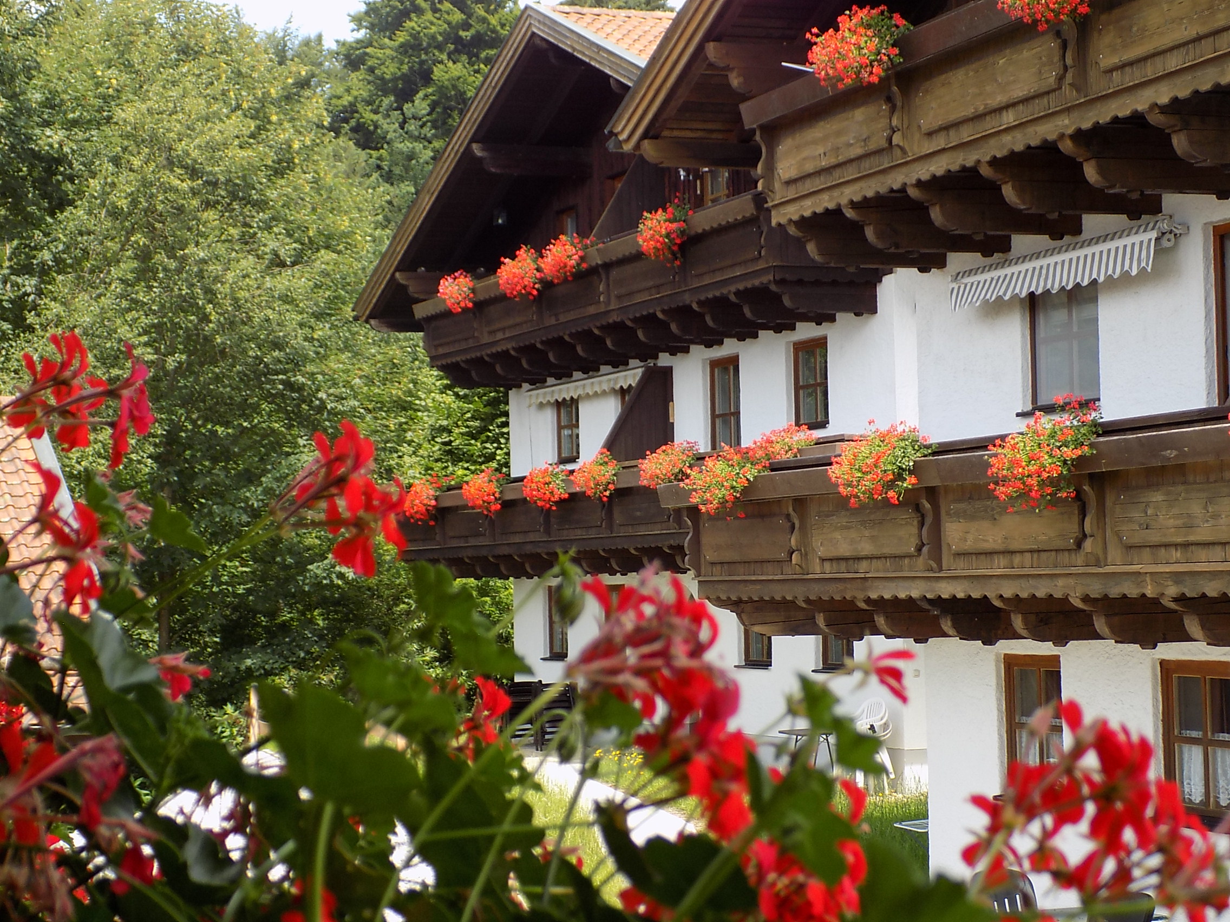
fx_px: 2487
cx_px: 615
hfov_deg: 27.8
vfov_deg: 21.0
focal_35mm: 70
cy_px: 461
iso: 80
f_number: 4.2
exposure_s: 1/160
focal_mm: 12.5
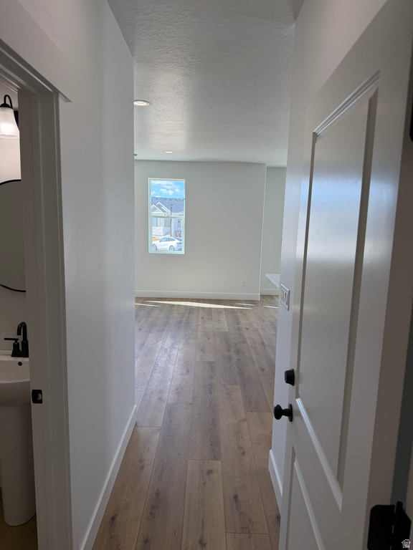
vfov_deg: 71.6
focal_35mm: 24
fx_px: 382
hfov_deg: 56.8
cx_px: 206
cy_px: 275
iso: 100
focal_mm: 6.76
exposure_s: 1/567
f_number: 1.78
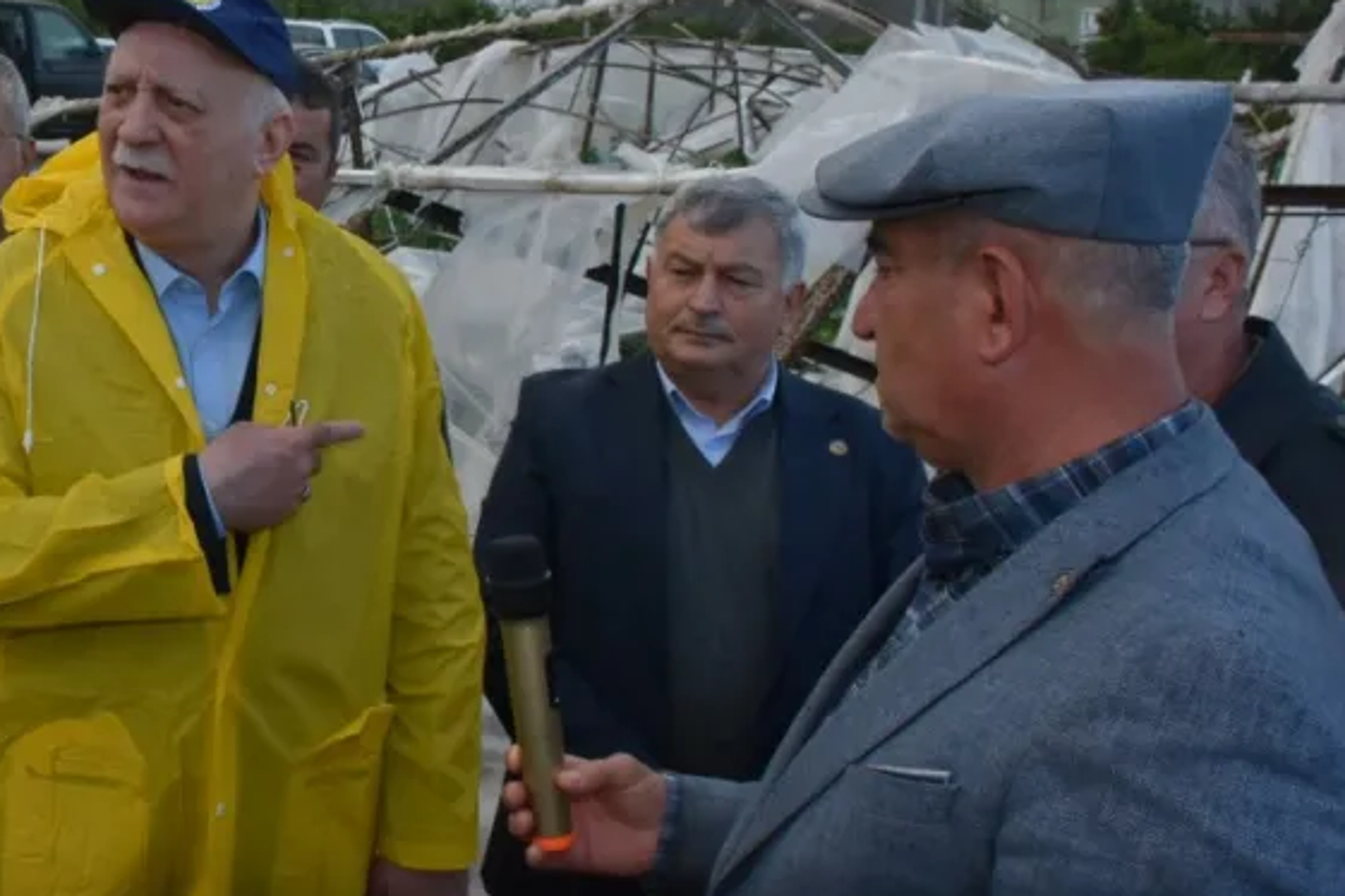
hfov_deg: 36.4
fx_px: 1943
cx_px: 206
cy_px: 314
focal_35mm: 52
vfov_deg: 25.9
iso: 560
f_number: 8
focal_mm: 18
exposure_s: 1/500
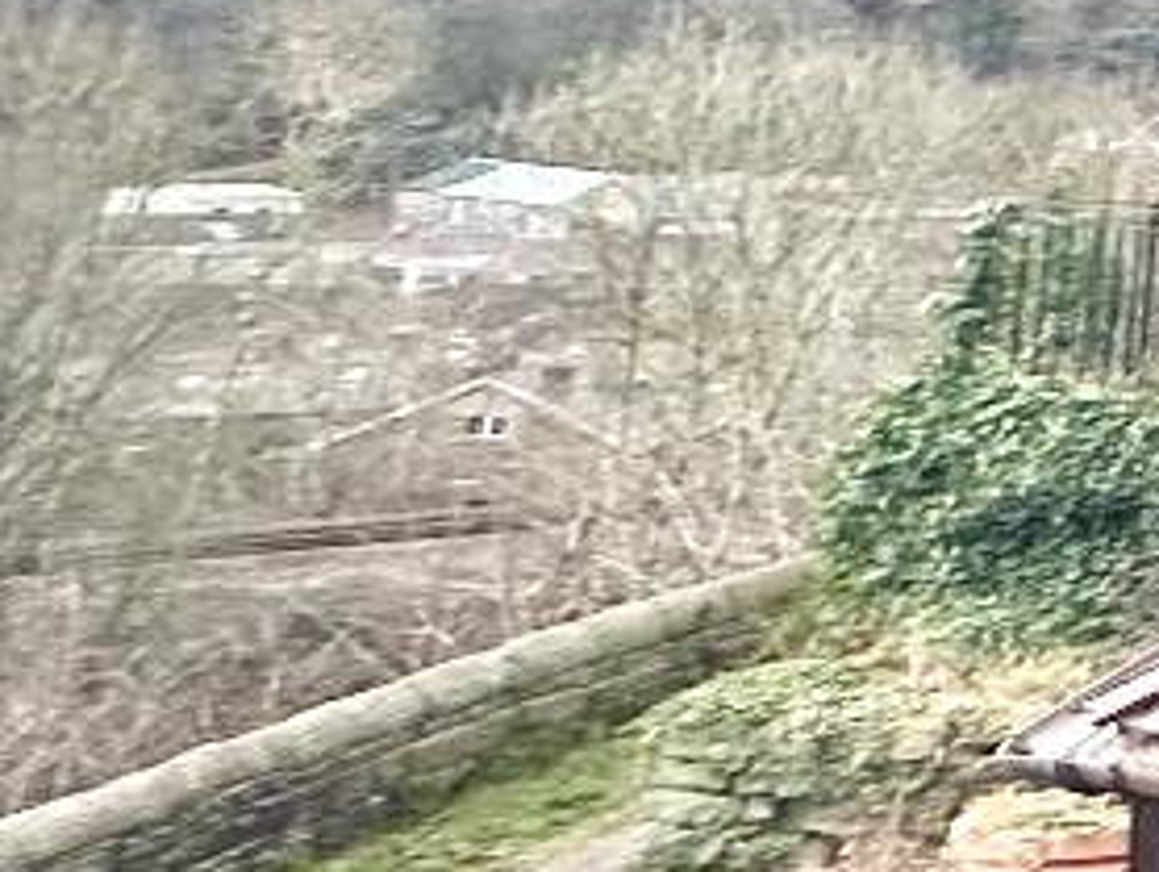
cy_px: -159
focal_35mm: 103
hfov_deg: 9.8
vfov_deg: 14.0
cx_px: 3990
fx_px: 3452
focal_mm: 2.22
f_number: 2.2
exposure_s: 1/447
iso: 40
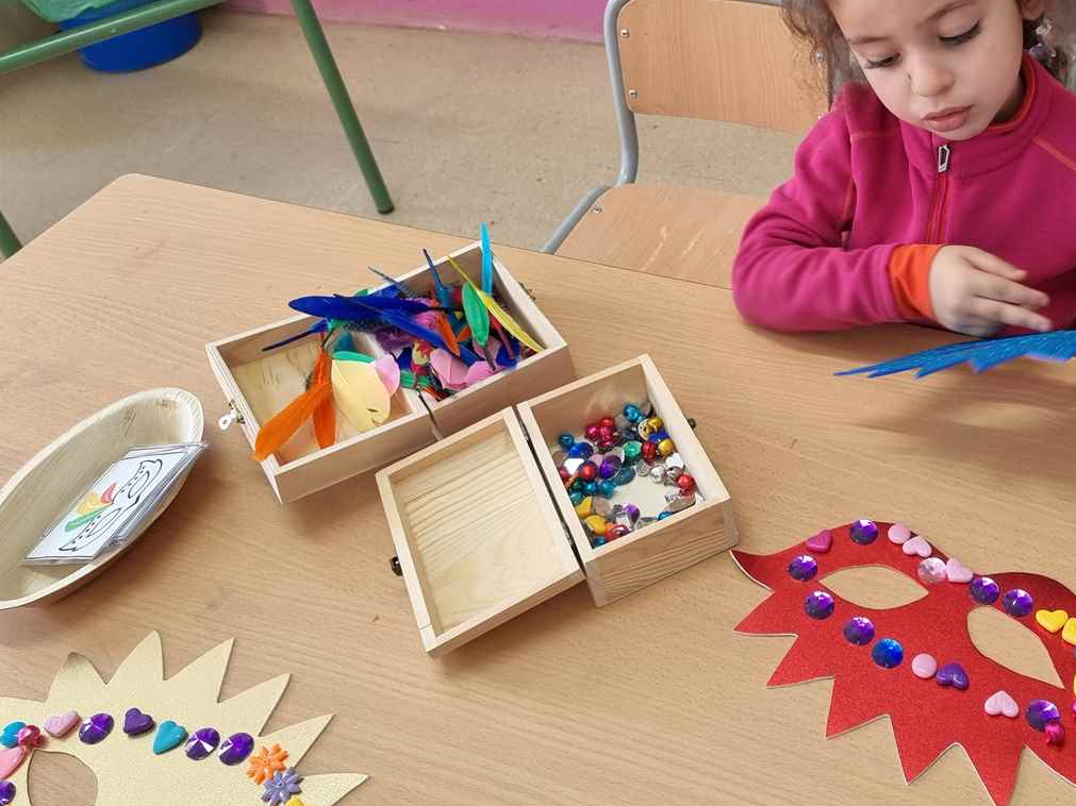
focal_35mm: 38
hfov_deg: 47.3
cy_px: 248
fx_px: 1181
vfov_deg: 37.2
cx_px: 800
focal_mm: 6.7
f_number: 1.8
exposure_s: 1/100
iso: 125
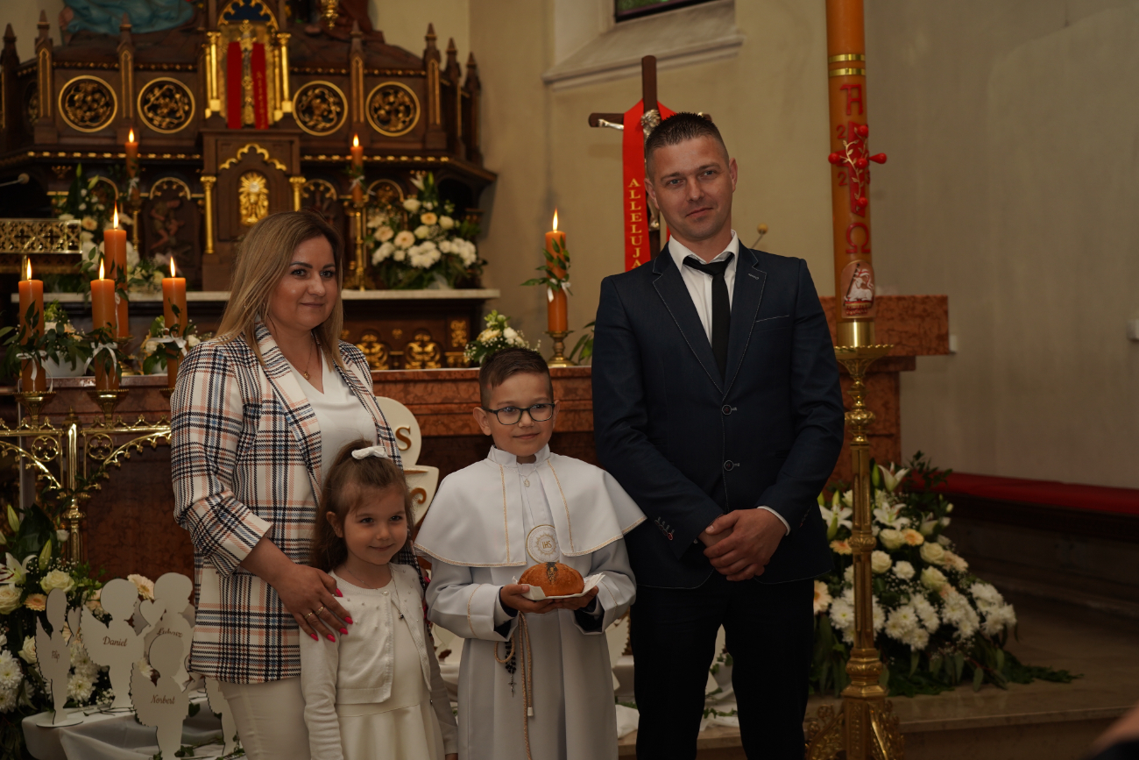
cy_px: 380
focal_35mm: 52
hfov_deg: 38.2
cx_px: 570
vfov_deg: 26.0
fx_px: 1645
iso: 400
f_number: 4
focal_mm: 52
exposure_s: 1/100
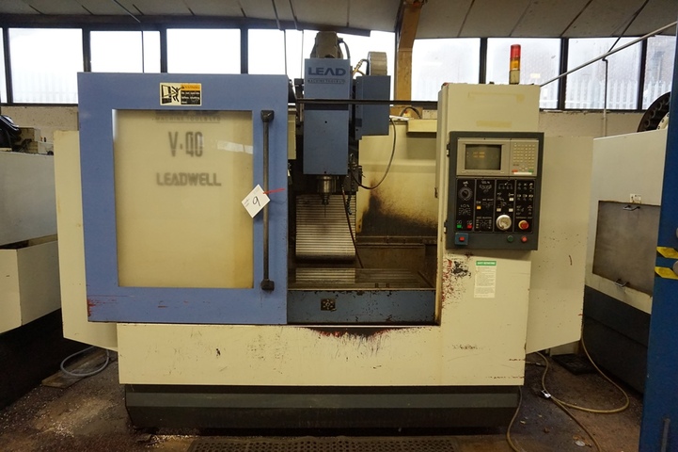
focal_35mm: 24
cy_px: 226
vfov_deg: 53.1
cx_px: 339
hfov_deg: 73.8
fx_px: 452
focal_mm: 16
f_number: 3.5
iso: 2000
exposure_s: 1/160
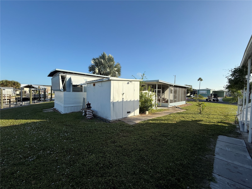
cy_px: 94
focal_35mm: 14
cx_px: 126
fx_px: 102
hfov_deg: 102.1
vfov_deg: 85.7
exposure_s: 1/1698
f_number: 2.2
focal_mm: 2.22
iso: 50
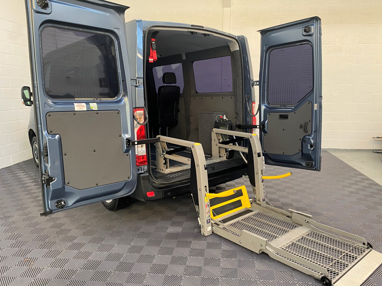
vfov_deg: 53.1
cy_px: 143
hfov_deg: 67.3
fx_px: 287
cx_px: 191
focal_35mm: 26
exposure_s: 1/50
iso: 80
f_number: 1.8
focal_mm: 4.25
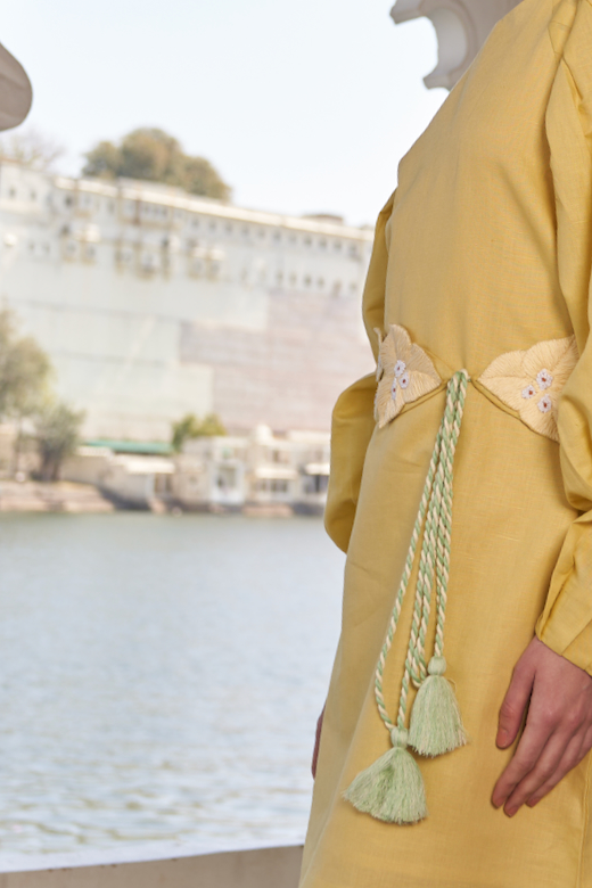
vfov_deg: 31.3
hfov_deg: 21.0
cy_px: 359
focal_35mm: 64
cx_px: 481
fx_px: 1579
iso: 64
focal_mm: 25
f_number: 2.8
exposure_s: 1/800
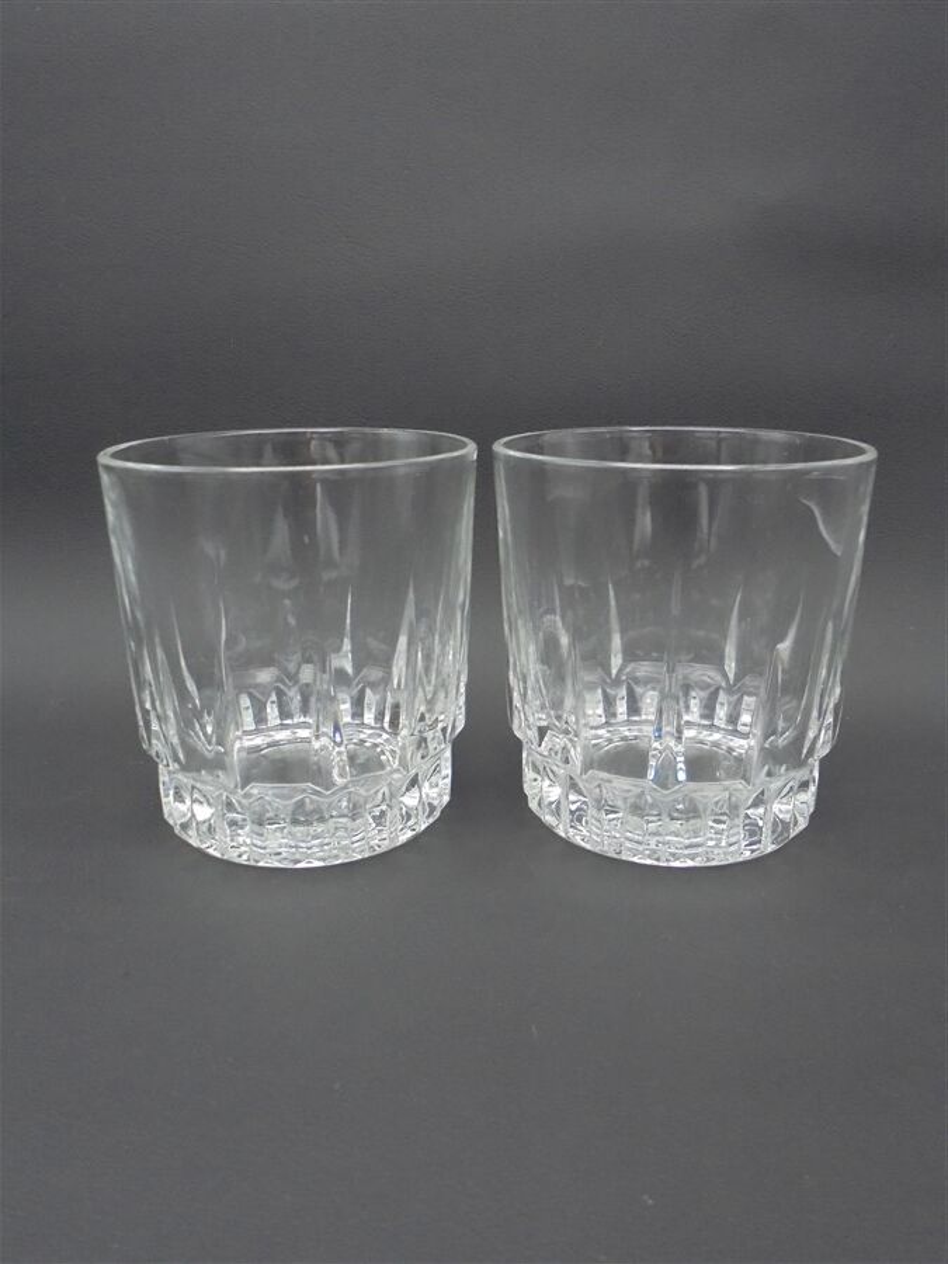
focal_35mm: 29
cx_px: 474
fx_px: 1059
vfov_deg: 61.7
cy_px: 632
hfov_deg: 48.2
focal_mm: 5.3
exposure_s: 1/30
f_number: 3.7
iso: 320
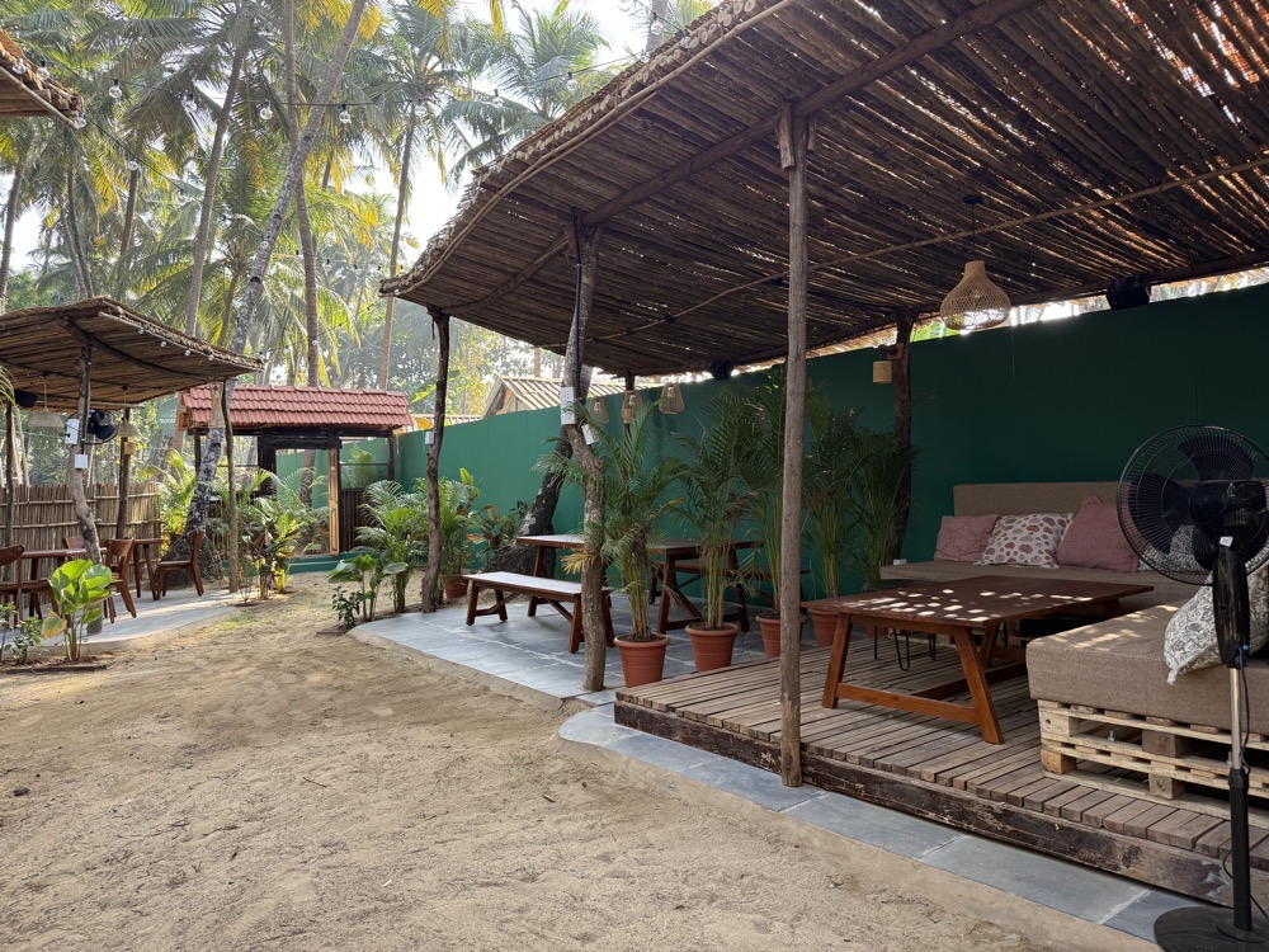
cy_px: 476
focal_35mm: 24
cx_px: 634
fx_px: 880
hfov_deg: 71.6
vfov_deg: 56.8
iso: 100
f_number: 1.78
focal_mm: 6.76
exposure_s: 1/267
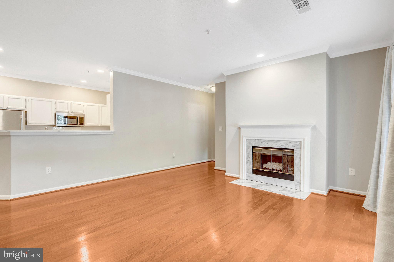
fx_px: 175
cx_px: 197
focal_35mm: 16
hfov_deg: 96.7
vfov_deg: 73.7
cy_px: 131
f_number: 8
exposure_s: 1/20
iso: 1250
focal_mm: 16
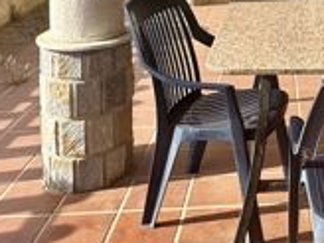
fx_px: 562
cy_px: -77
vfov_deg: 21.9
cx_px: 339
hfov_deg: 29.6
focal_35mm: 60
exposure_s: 1/849
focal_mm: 2.22
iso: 50
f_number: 2.2
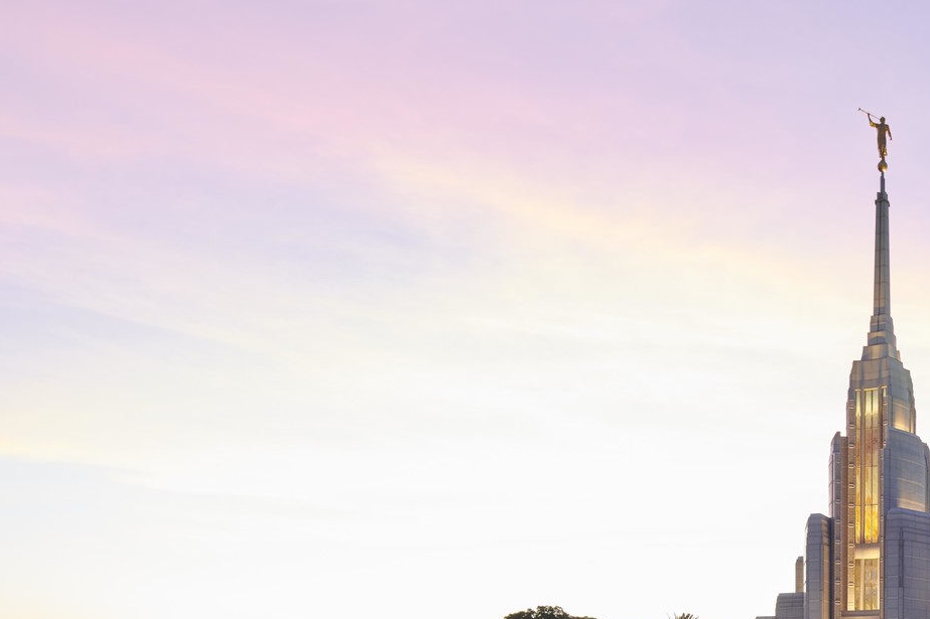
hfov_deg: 43.1
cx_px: 848
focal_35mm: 41
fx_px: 1059
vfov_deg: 31.1
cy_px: 558
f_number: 11
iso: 100
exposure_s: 2
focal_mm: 19
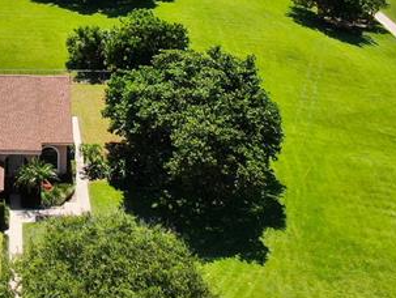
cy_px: -86
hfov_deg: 22.8
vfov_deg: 17.2
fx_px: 928
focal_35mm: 81
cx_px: -27
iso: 110
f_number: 2.8
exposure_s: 1/1600
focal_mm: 4.39
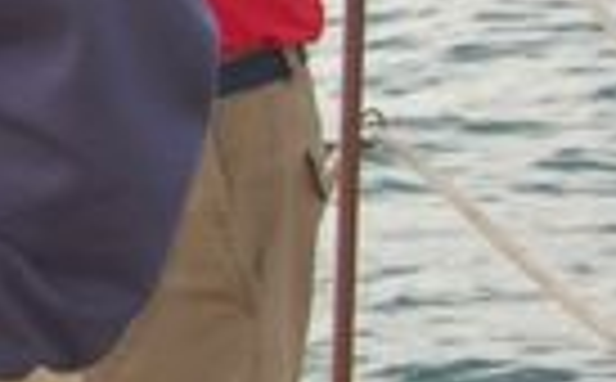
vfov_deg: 3.6
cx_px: -1093
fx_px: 5981
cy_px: -575
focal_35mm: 357
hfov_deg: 5.6
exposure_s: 1/500
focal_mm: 40
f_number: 5.6
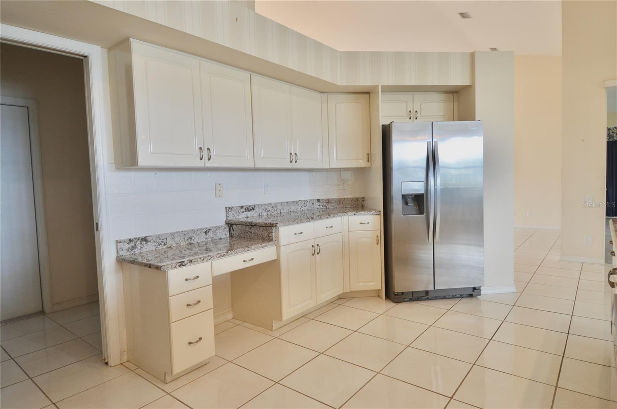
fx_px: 333
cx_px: 308
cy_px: 204
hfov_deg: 85.5
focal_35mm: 20
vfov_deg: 63.0
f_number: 4.5
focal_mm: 13
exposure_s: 1/80
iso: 400
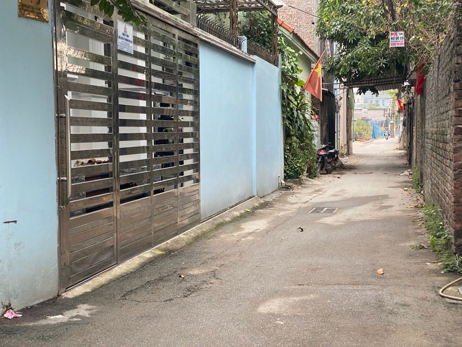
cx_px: 231
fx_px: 694
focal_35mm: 52
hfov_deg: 36.8
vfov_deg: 28.0
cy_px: 174
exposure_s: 1/122
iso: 25
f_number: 2
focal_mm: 6
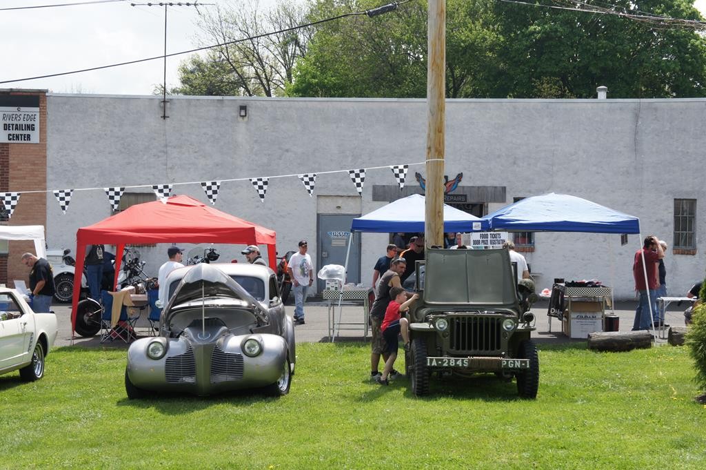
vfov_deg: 20.6
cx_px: 353
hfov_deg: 30.5
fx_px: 1293
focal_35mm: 66
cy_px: 235
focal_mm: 44
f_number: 9
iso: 200
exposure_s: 1/320
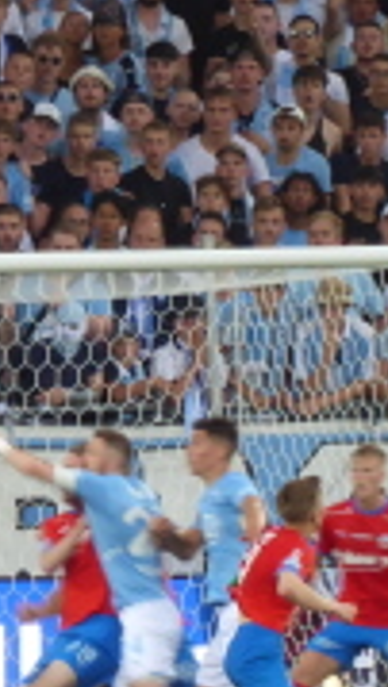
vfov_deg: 2.0
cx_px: -211
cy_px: 480
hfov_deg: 1.1
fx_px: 20017
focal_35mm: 1097
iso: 400
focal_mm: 71.7
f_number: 6
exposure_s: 1/80
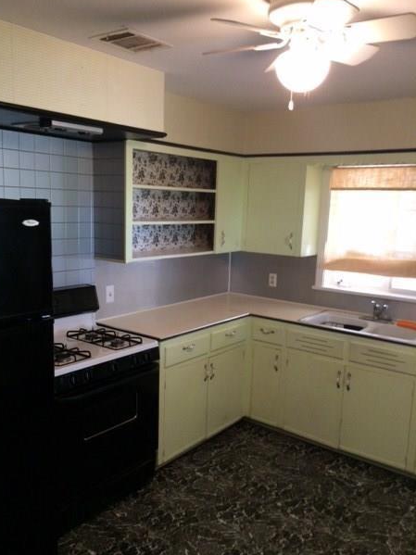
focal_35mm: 31
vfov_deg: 58.3
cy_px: 289
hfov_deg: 45.4
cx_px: 195
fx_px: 497
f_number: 2.2
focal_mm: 4.15
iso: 160
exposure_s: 1/30
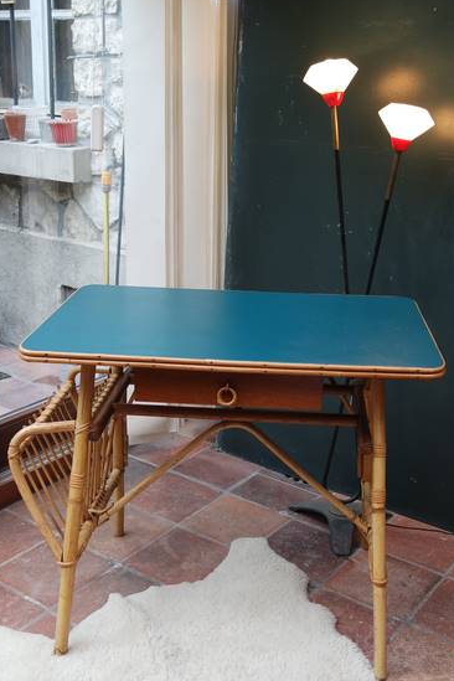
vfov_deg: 46.3
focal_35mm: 42
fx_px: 794
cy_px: 304
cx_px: 249
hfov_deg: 31.9
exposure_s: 1/60
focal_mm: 20
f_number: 3.5
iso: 200
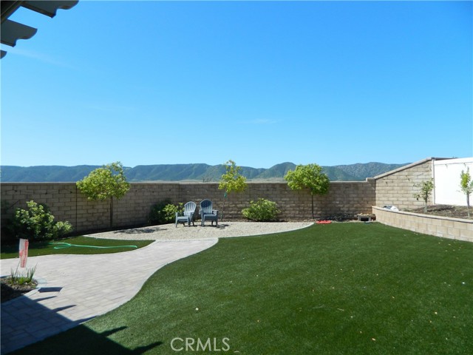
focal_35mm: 25
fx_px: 342
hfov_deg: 69.4
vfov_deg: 54.9
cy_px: 178
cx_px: 236
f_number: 8.7
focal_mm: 4.5
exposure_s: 1/200
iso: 80
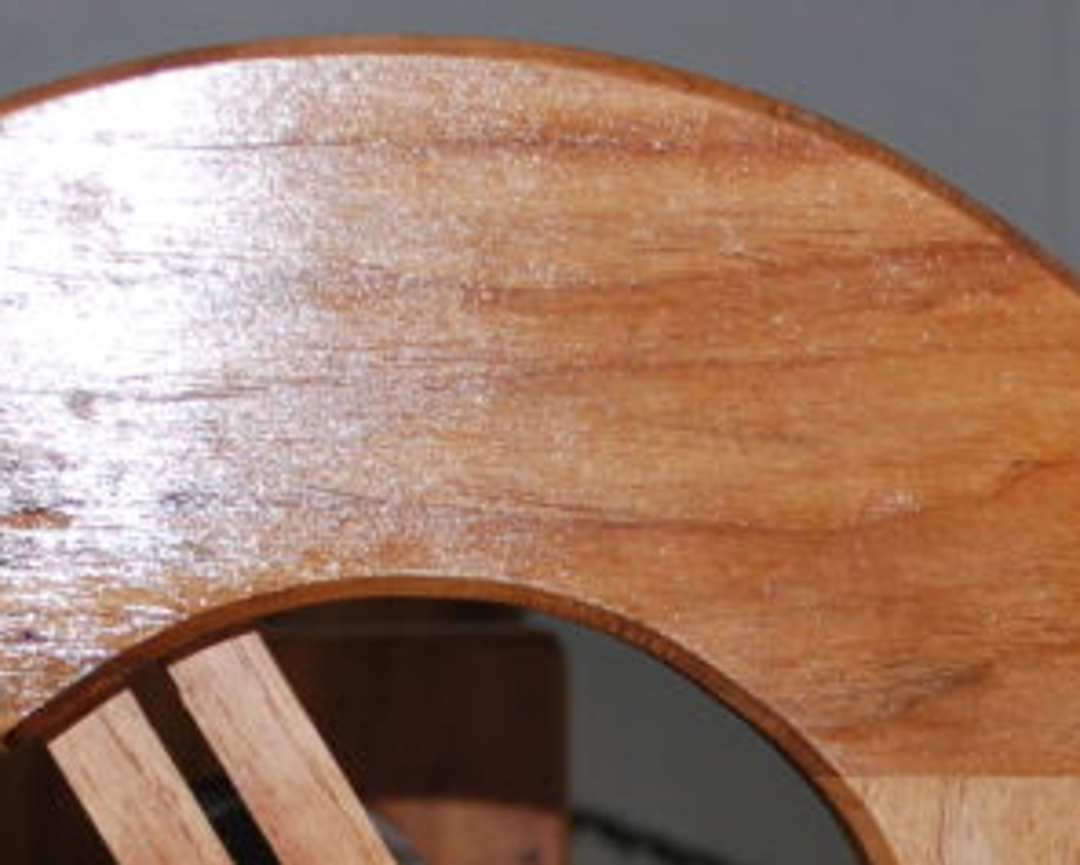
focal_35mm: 200
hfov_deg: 9.6
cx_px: 894
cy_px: 1254
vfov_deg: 7.6
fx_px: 6392
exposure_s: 1/60
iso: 200
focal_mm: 35
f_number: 5.3
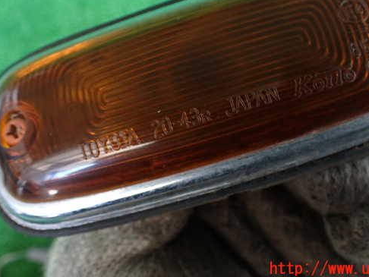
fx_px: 395
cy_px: 108
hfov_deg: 49.9
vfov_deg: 38.5
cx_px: 213
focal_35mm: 37
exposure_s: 1/80
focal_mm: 5.4
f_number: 2.3
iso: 800
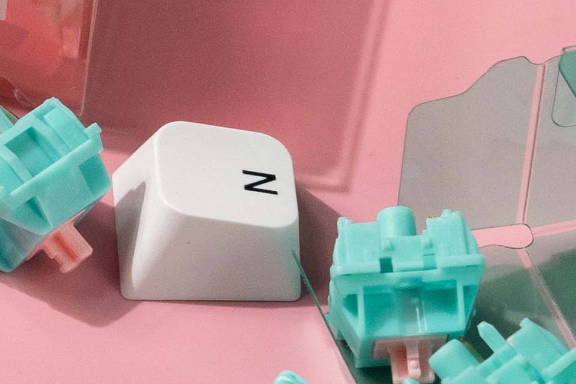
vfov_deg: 5.1
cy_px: 119
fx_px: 4304
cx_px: -434
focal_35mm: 269
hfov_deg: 7.4
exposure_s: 1/125
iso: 800
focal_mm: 43.4
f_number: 9
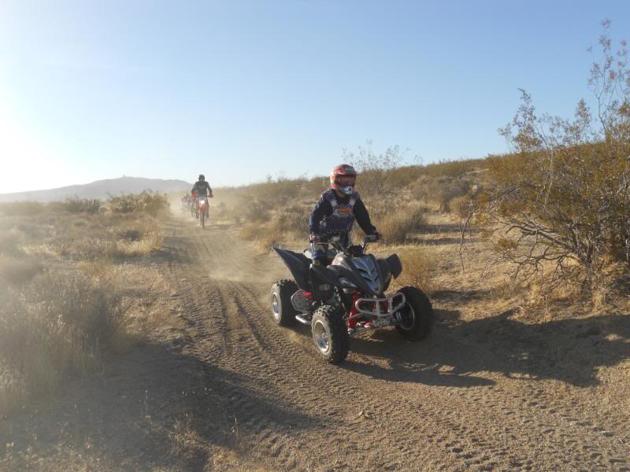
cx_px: 315
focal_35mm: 32
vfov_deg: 44.2
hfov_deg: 56.8
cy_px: 236
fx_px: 582
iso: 80
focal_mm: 5.8
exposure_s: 1/800
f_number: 3.5
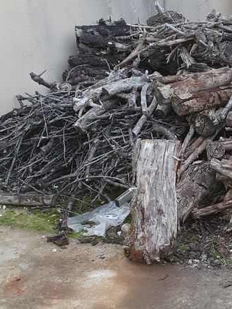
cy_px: 198
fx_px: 536
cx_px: 238
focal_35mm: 60
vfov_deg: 32.0
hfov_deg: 23.3
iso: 125
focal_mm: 4.32
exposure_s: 1/25
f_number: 2.4
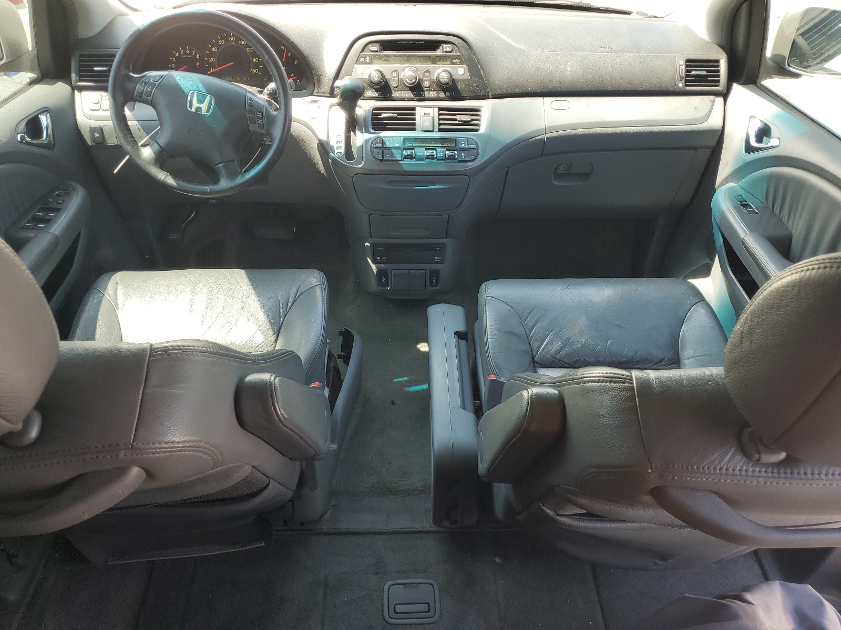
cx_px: 420
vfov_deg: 53.1
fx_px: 632
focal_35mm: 26
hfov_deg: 67.3
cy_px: 315
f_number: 1.5
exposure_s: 1/182
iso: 50
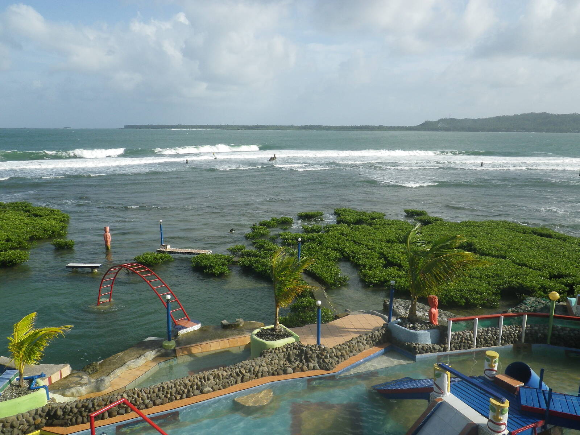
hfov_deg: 63.4
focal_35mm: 28
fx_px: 469
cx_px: 290
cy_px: 218
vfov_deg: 49.7
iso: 80
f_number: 4.2
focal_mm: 5
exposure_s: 1/640
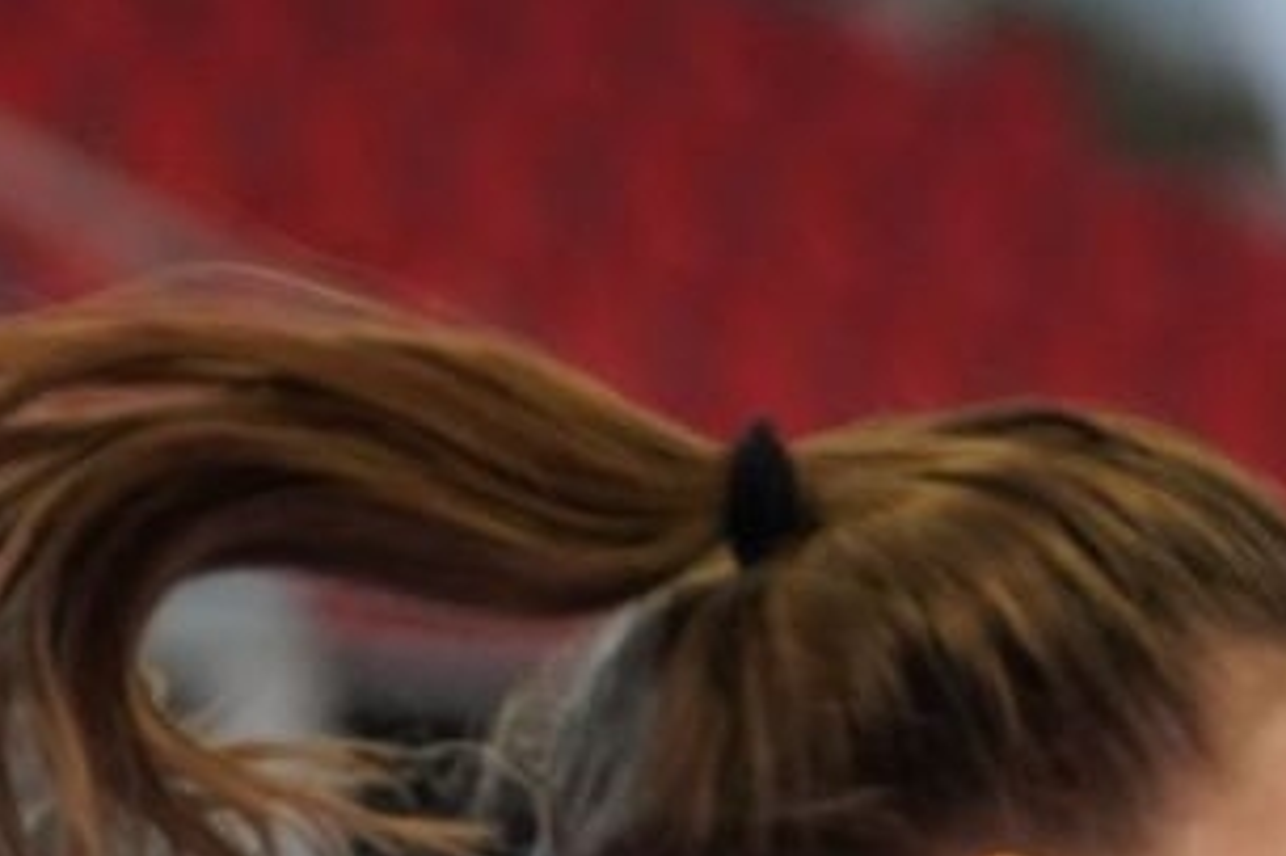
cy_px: 1843
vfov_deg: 1.9
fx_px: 25277
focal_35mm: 708
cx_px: 1990
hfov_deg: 2.9
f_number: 2.8
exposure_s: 1/1000
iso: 2000
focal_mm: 120
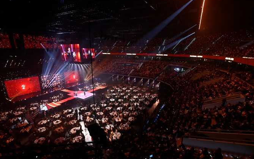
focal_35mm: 17
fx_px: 118
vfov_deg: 67.9
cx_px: 131
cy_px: 84
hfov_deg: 94.4
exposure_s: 1/125
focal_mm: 14
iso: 2000
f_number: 2.8
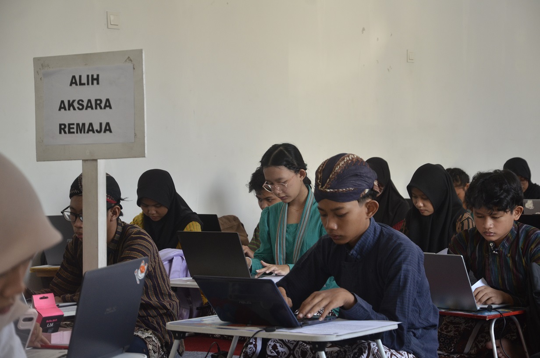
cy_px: 179
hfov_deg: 24.7
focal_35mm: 82
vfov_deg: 16.5
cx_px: 270
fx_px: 1235
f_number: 5.3
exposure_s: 1/160
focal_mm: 55
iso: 800
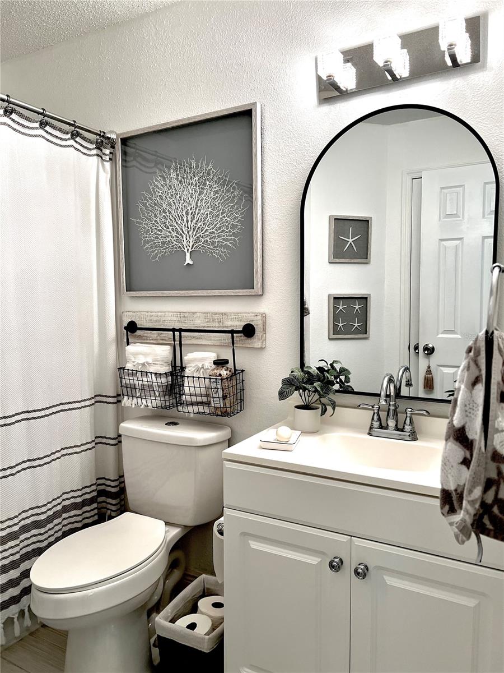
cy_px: 336
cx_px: 252
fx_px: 505
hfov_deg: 53.1
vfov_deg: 67.3
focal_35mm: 26
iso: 100
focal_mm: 5.7
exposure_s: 1/120
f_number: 1.5
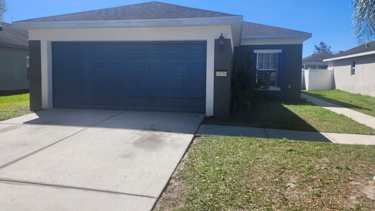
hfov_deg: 71.9
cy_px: 88
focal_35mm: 26
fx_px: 259
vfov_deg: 44.2
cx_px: 183
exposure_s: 1/1563
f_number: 1.8
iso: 25
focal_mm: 5.54
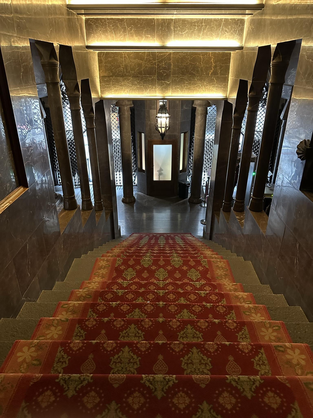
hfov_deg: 56.8
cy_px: 209
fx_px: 289
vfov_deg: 71.6
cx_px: 156
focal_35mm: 24
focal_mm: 6.86
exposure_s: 1/33
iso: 800
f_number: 1.78
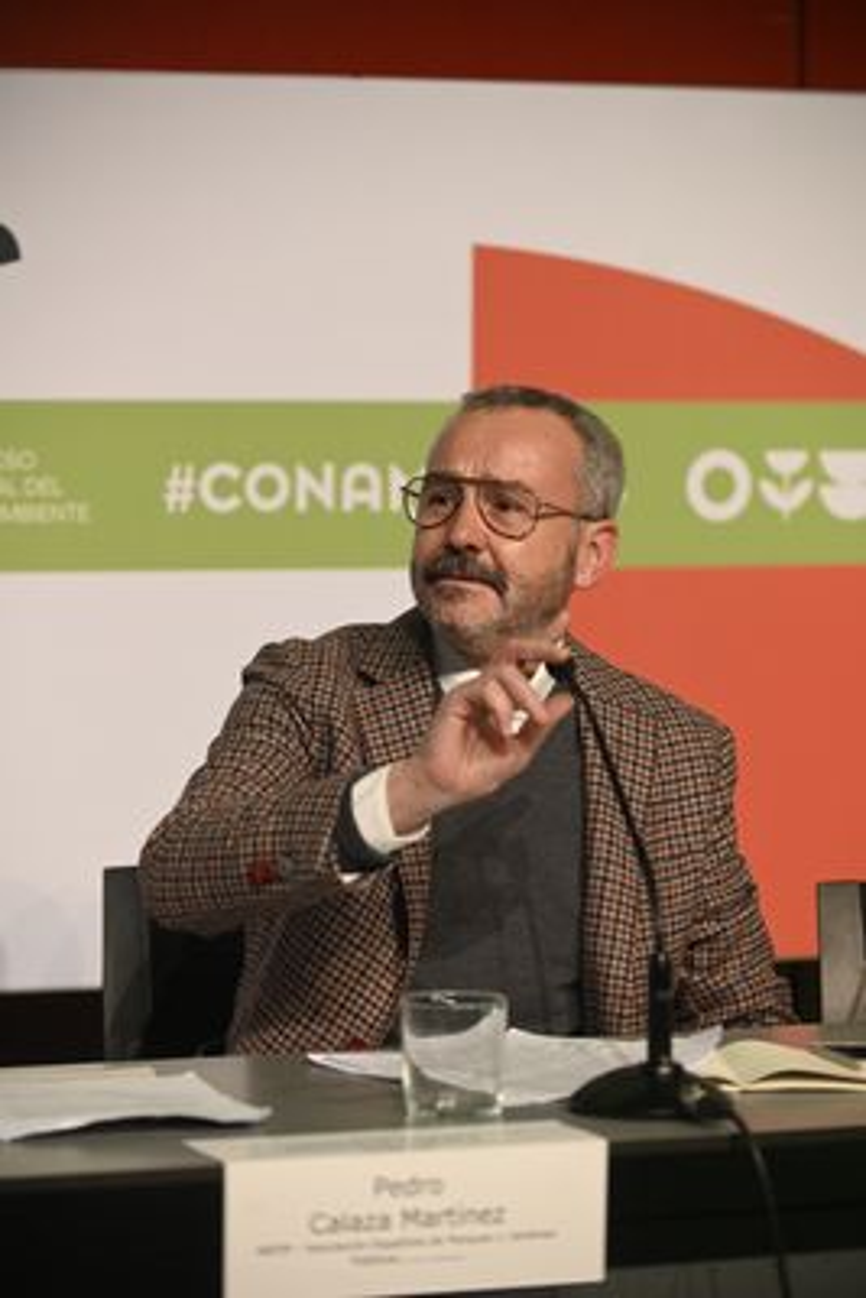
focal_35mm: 116
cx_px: 433
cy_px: 649
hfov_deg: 11.8
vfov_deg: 17.6
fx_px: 4182
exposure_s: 1/160
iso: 3200
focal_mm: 116
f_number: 3.2
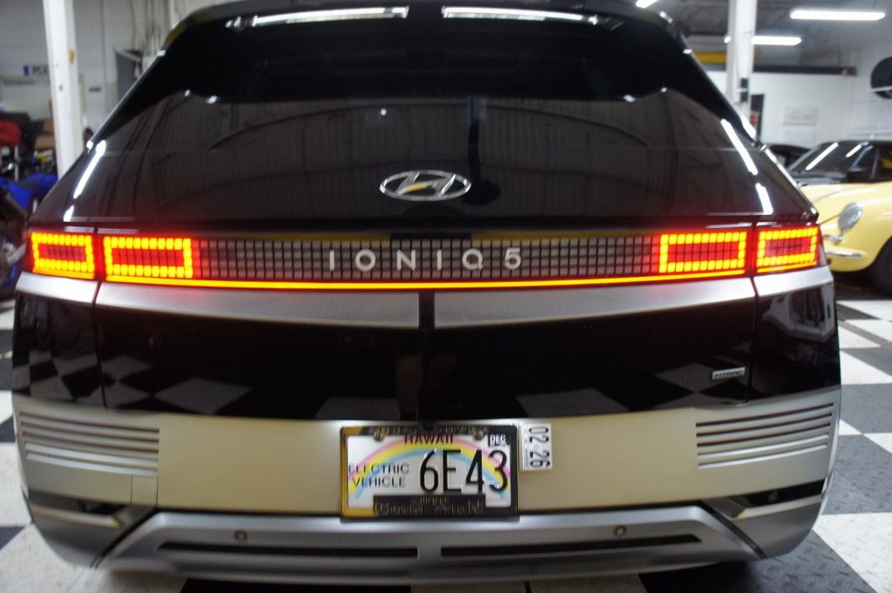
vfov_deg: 47.9
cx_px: 446
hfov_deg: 67.4
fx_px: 668
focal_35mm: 27
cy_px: 296
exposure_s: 1/30
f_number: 3.5
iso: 400
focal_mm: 18
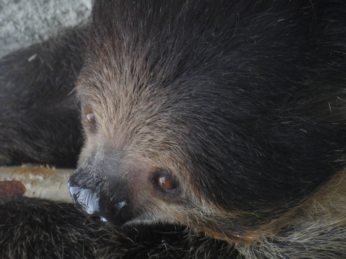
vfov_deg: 5.0
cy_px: 130
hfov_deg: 6.6
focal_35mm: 300
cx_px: 173
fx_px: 2999
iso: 200
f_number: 5.4
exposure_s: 1/60
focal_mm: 49.4
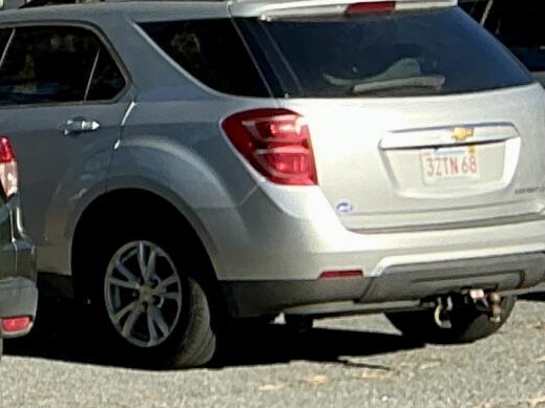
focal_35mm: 162
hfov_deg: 9.8
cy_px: 143
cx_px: -1005
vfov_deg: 9.2
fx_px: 2550
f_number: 1.8
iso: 25
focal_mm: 3
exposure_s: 1/556
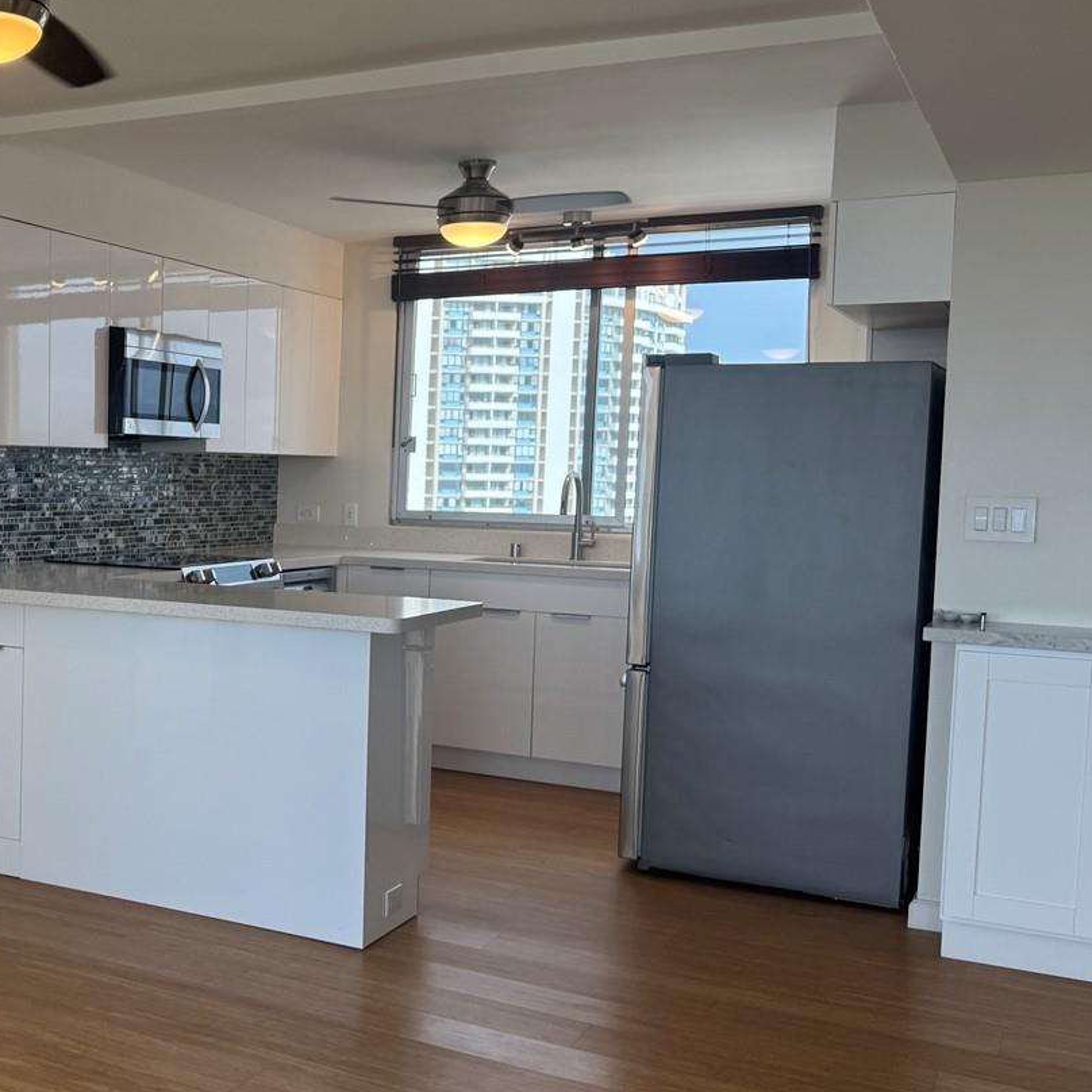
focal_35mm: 42
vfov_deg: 40.0
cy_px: 565
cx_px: 111
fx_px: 1499
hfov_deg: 37.4
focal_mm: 6.76
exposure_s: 1/239
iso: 80
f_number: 1.78
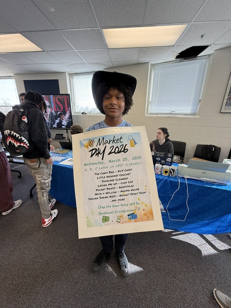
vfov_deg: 102.1
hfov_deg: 85.7
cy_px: 154
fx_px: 125
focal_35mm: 14
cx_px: 116
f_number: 2.2
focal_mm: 2.22
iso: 160
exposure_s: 1/90
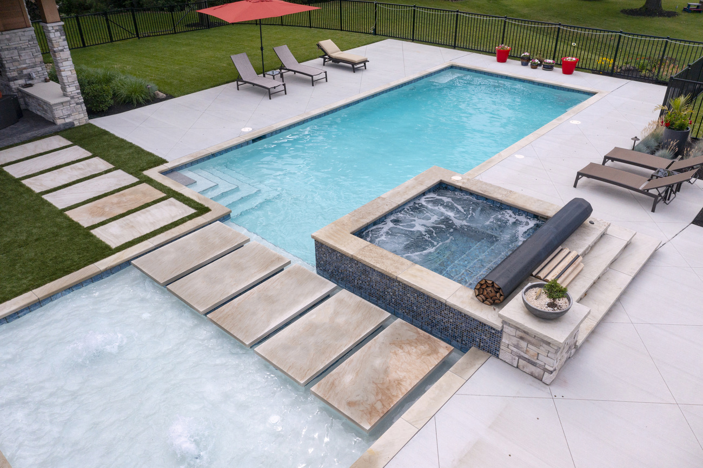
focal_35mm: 28
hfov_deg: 65.5
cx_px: 352
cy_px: 234
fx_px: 547
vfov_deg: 46.4
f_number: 5.6
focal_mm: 10.26
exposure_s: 1/1250
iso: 200
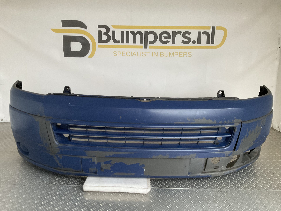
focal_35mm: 29
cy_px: 106
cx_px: 140
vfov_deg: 48.2
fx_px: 235
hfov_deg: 61.7
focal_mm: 3
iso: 200
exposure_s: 1/60
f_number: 1.8
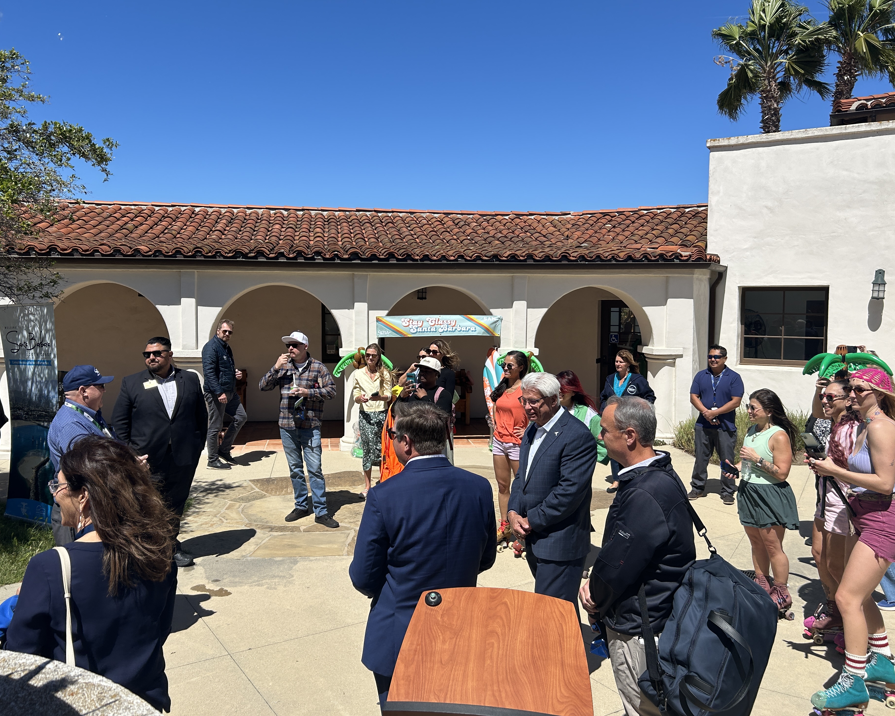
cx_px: 421
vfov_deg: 51.5
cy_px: 346
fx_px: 742
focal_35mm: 28
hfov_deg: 62.2
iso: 50
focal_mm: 5.7
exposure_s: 1/4274
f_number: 1.5
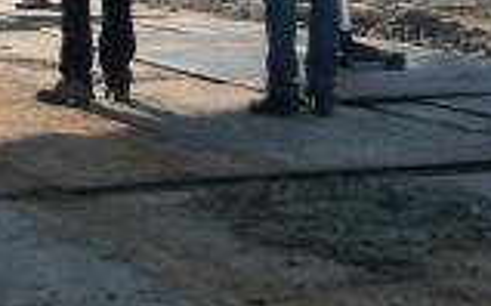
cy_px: -352
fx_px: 1604
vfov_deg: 9.9
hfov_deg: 16.8
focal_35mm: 120
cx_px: -74
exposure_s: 1/1000
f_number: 3.4
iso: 160
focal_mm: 5
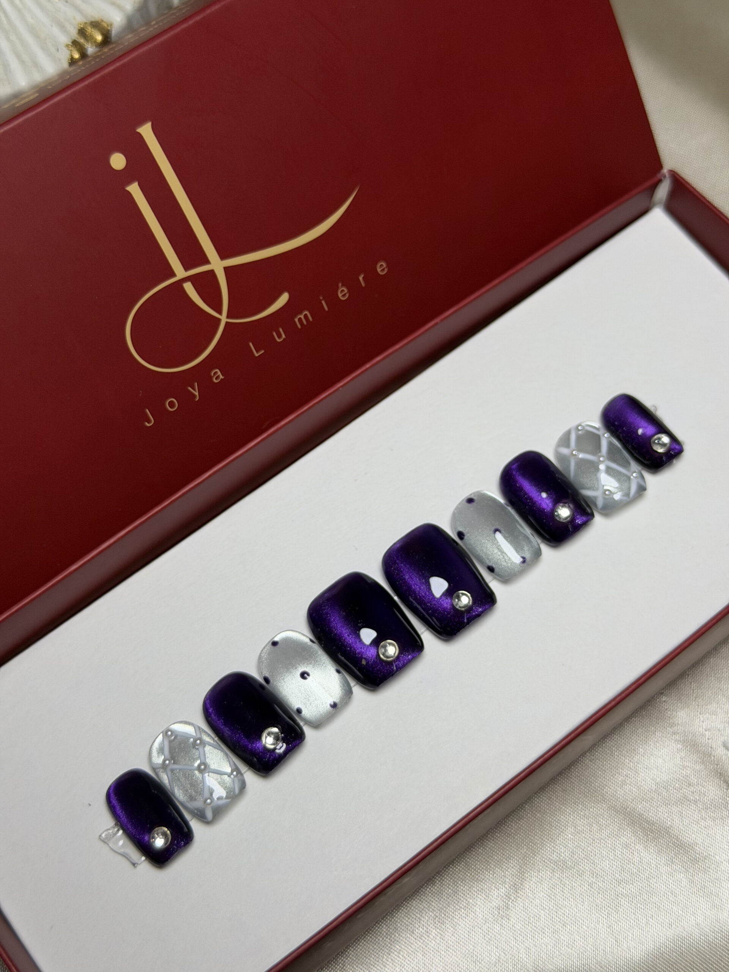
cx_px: 364
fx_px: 1348
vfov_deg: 39.7
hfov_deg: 30.3
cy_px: 486
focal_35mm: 48
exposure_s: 1/121
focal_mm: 6.76
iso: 64
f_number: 1.78
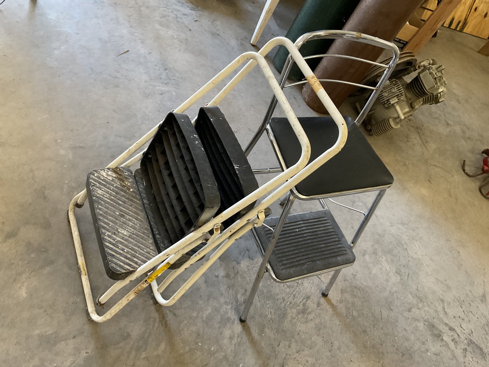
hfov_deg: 61.7
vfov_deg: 48.2
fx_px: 410
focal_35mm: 29
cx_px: 244
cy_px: 184
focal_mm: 3
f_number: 1.8
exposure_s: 1/60
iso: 250
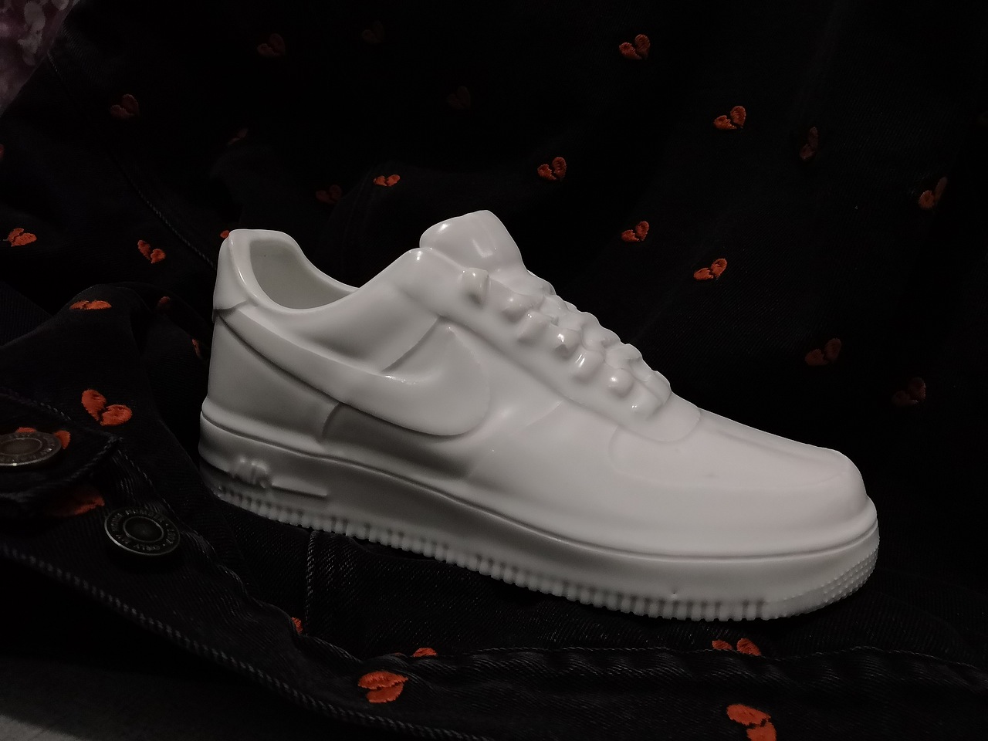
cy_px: 370
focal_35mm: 27
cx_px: 494
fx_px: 771
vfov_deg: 51.4
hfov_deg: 65.3
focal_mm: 3.95
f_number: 1.8
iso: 640
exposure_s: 1/33.3
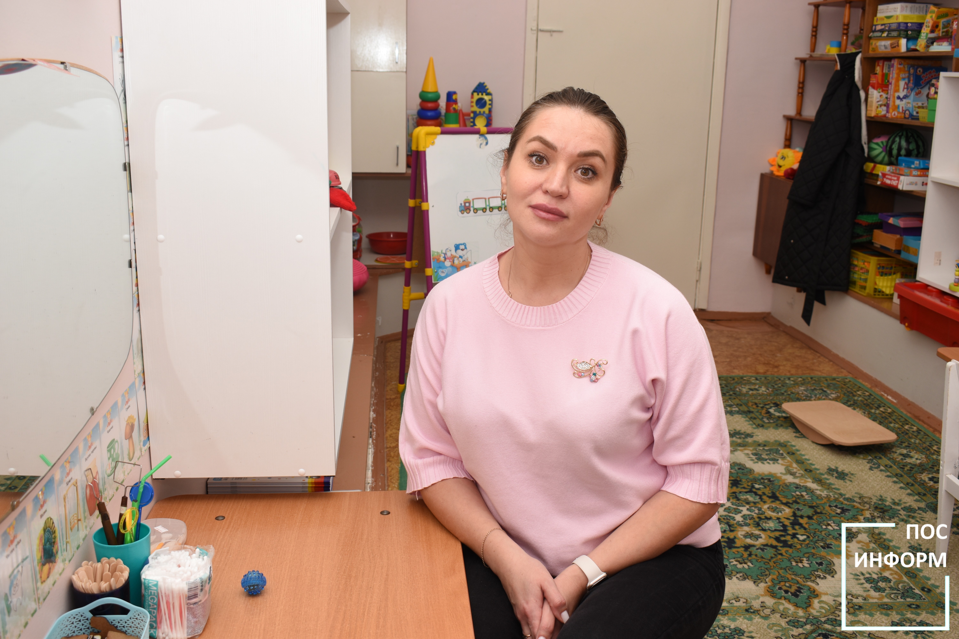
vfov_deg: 36.9
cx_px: 480
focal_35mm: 36
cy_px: 320
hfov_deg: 53.1
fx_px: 959
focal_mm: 24
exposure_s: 1/125
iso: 200
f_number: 5.6
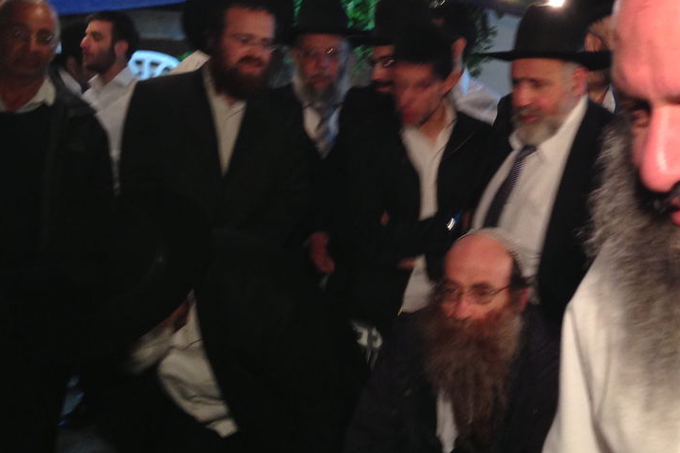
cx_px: 554
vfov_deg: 20.2
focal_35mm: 67
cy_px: 120
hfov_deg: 29.3
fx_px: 1265
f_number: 2.4
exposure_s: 1/20
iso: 100
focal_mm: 4.13
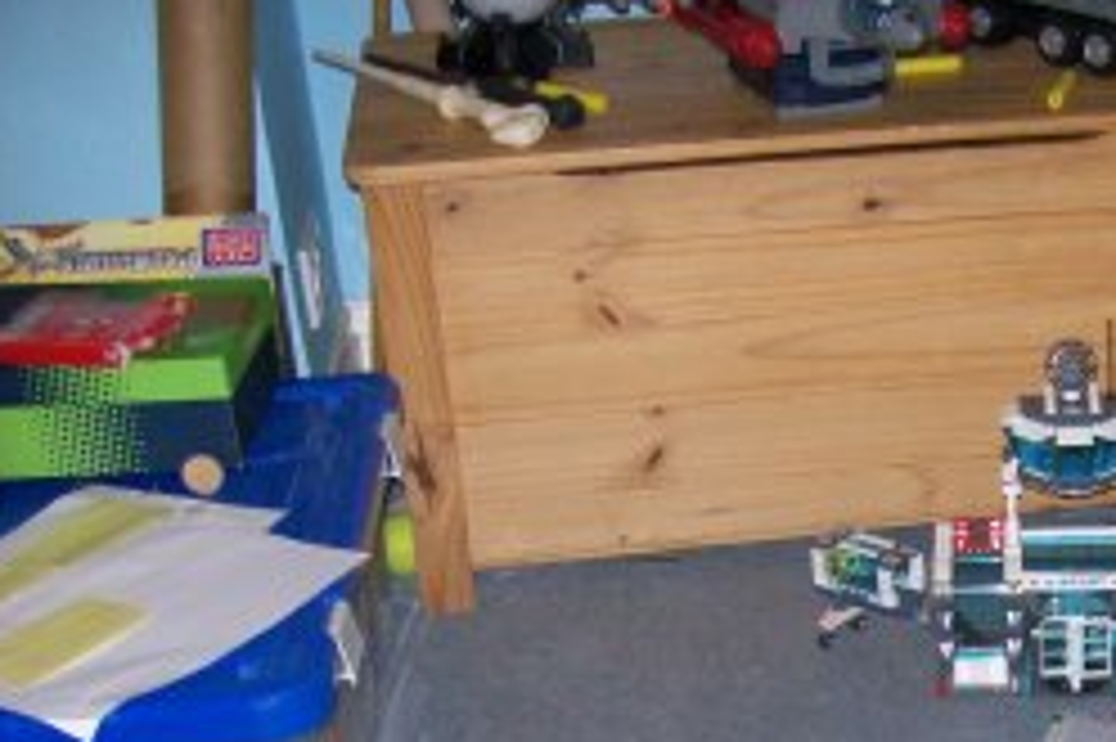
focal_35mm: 68
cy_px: 753
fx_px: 2107
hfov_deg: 28.6
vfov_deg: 19.4
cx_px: 994
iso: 200
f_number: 2.7
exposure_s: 1/64
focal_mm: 6
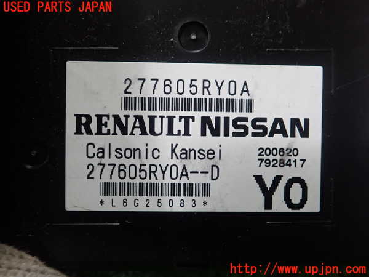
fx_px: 320
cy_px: 138
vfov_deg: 46.8
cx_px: 184
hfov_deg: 60.0
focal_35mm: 30
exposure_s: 1/125
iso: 250
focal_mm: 5.5
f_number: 2.3
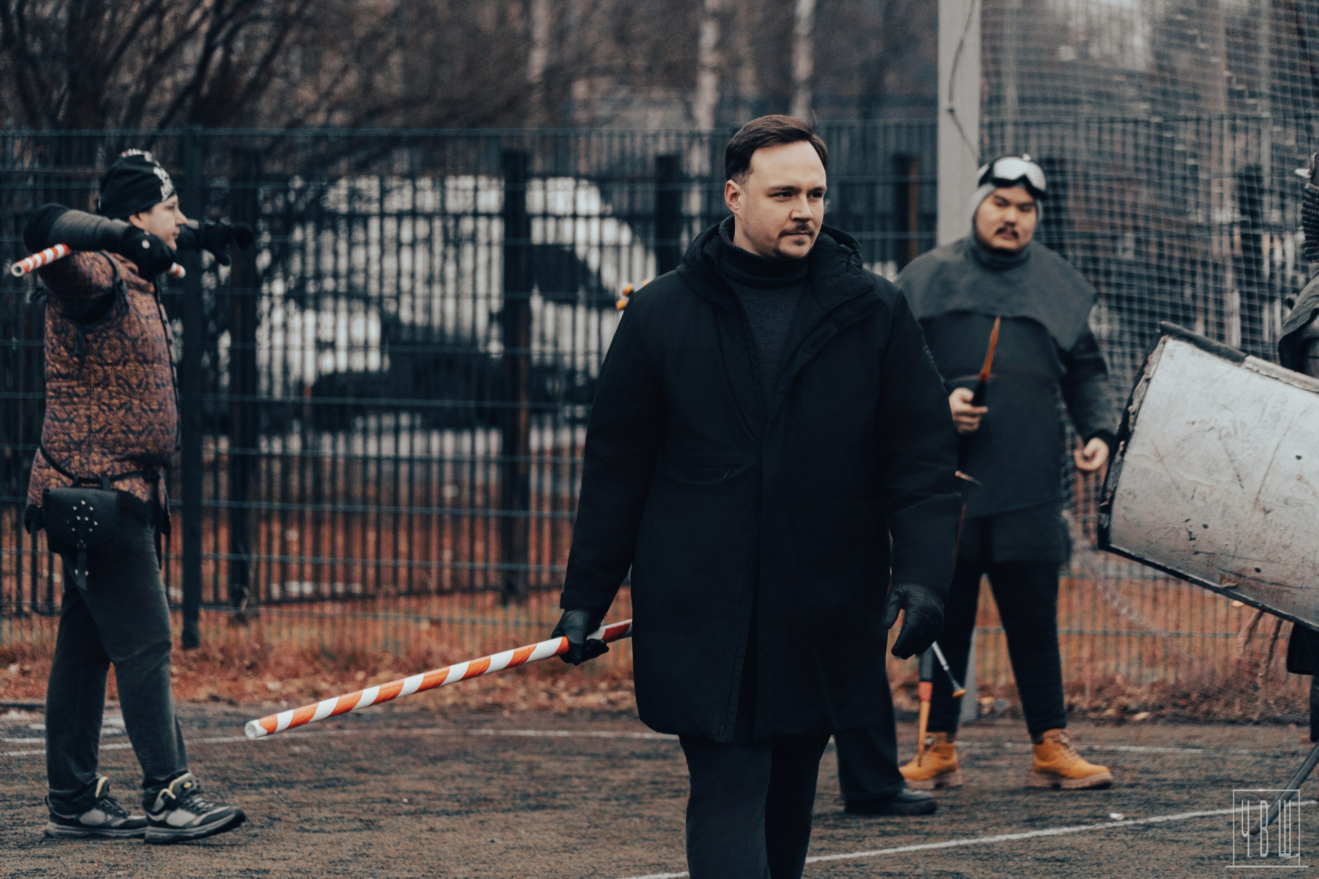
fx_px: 8793
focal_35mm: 240
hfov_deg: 8.6
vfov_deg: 5.7
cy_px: 440
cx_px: 660
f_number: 6.3
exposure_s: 1/250
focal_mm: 240
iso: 3200
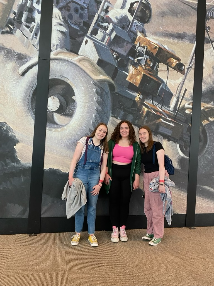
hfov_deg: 53.1
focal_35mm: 26
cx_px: 107
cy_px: 143
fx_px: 214
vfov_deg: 67.3
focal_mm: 4.25
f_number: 1.8
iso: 125
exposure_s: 1/60
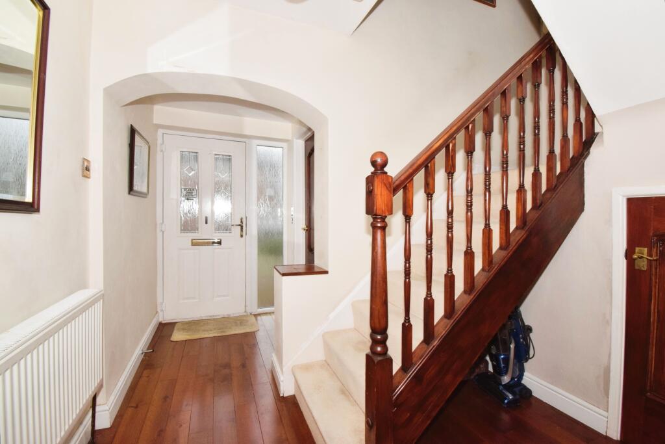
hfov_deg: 100.4
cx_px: 332
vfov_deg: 77.3
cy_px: 222
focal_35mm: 15
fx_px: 277
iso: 1000
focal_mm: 10
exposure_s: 1/60
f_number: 14
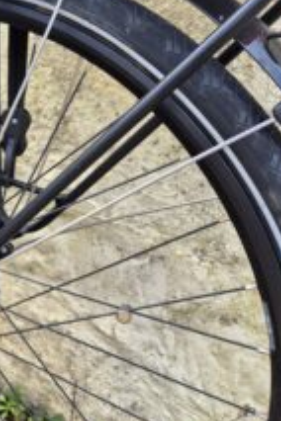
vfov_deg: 43.1
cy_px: 144
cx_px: -95
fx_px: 527
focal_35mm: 45
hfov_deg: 25.3
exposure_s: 1/180
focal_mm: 5.4
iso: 32
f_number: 1.8
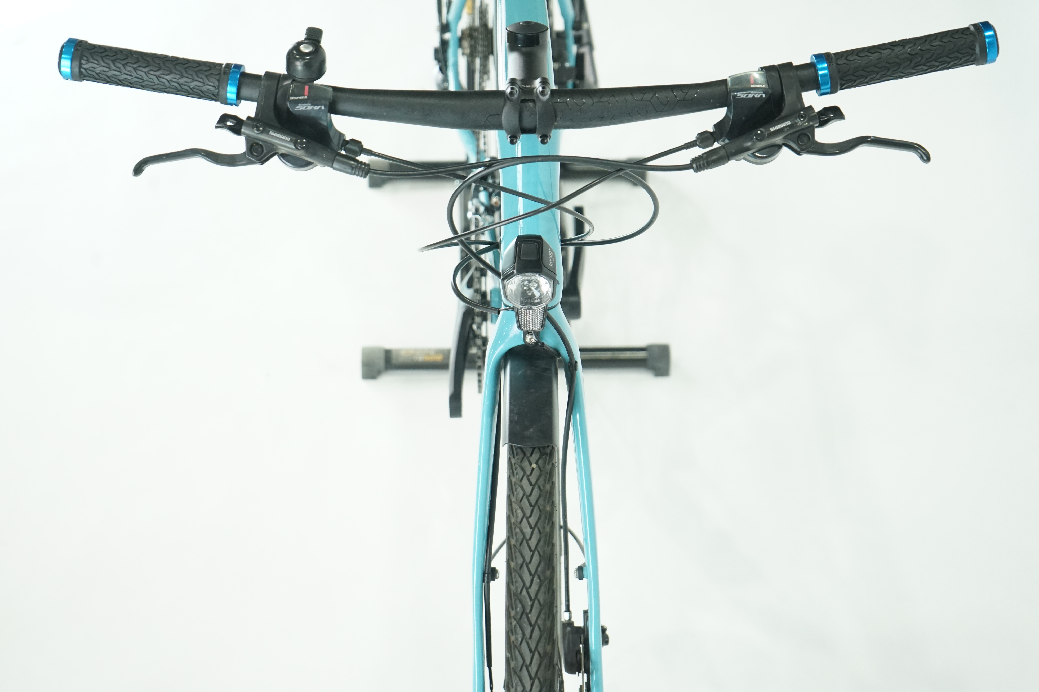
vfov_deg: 19.5
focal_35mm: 70
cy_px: 346
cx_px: 520
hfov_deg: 28.8
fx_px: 2020
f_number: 5.6
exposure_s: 1/200
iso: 2500
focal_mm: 70
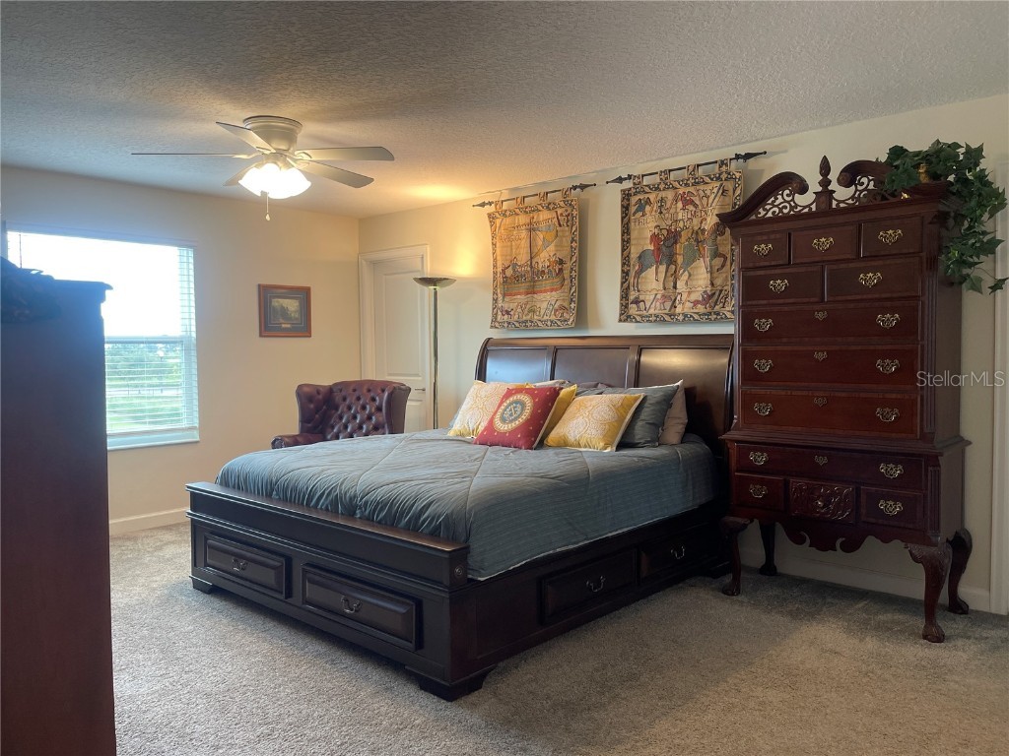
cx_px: 504
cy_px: 378
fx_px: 729
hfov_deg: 69.4
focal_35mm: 25
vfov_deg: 54.9
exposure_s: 1/60
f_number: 1.6
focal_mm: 5.1
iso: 64
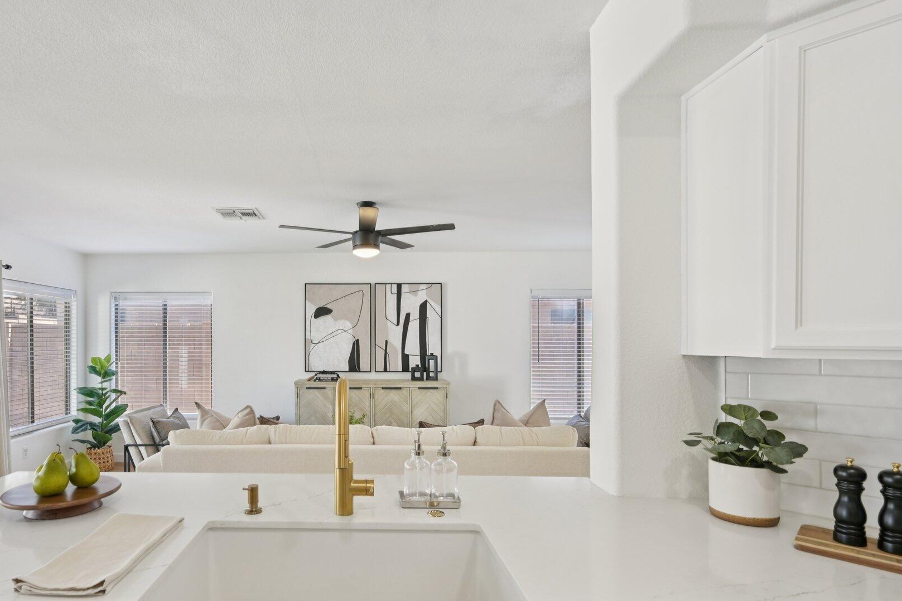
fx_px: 492
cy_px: 358
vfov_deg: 62.4
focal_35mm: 20
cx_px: 349
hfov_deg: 83.7
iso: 500
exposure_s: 1/80
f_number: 8
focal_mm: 15.5
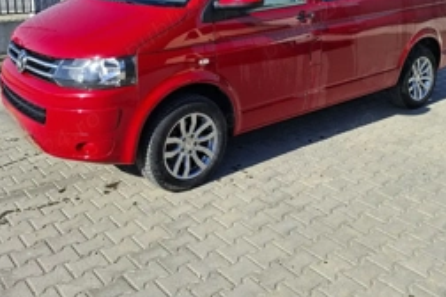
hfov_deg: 50.7
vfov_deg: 33.4
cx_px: 216
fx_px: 471
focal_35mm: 38
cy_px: 37
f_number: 1.8
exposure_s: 1/1429
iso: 50
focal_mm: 5.54
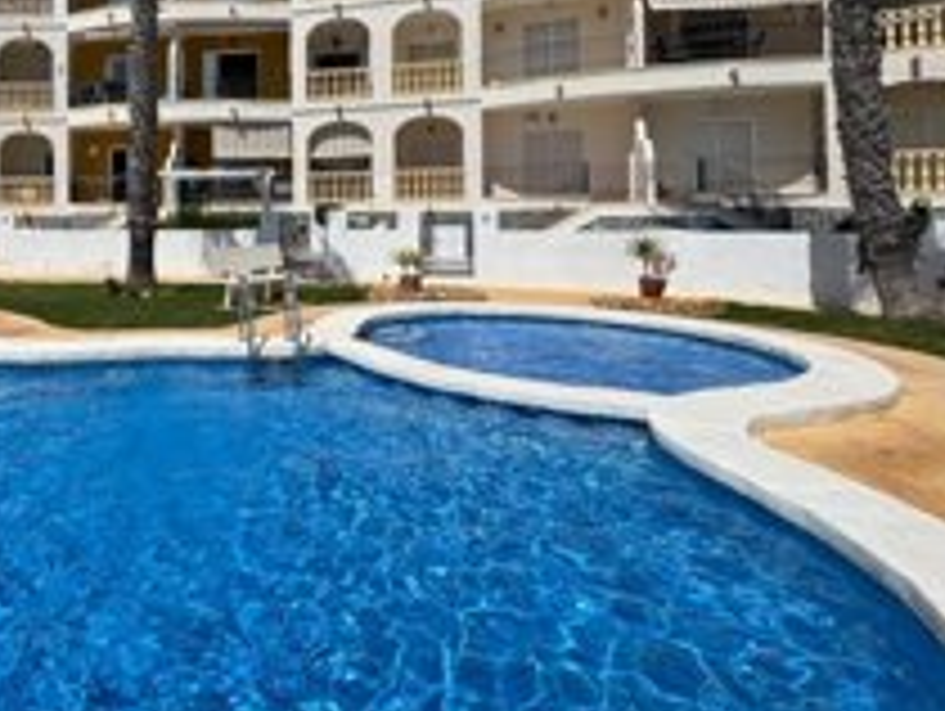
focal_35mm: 24
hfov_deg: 64.5
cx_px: 176
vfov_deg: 55.1
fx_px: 656
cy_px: 207
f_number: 2.2
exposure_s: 1/3906
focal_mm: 2.22
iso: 32
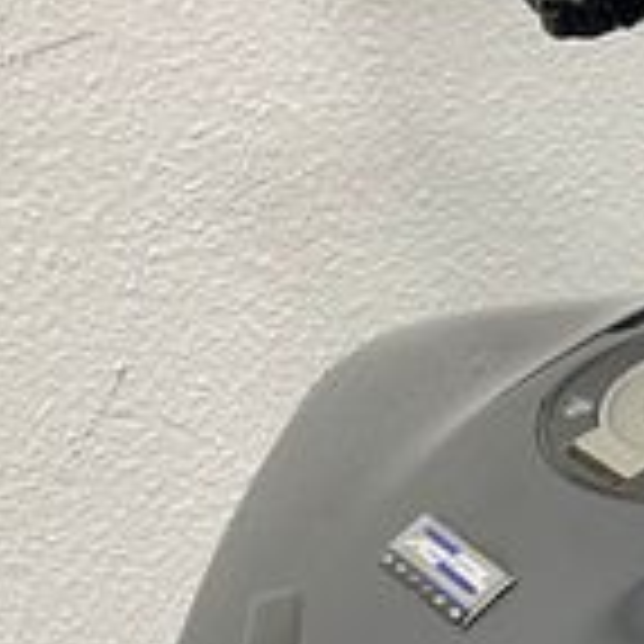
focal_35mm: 103
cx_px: 919
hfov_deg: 15.7
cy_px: 536
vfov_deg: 16.7
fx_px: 2168
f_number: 1.6
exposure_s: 1/50
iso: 125
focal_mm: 5.1
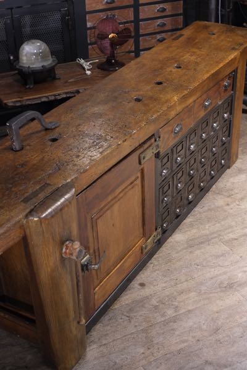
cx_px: 124
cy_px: 185
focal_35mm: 53
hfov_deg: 25.5
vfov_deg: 37.5
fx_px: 545
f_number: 3.6
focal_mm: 35
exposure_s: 1/125
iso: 2500
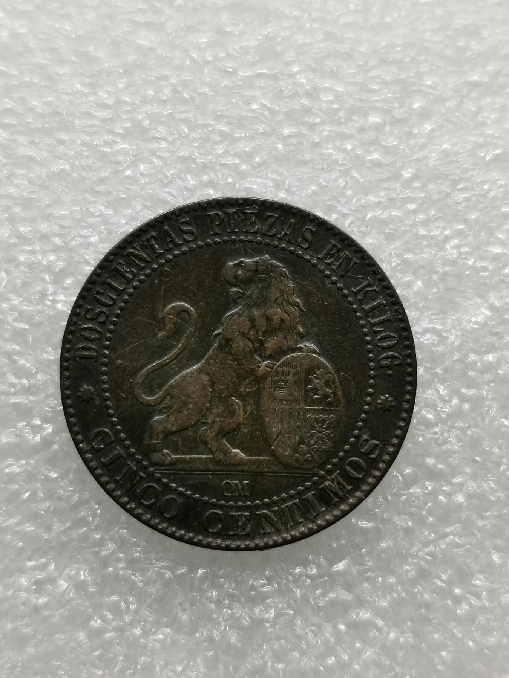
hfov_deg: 21.9
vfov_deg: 29.0
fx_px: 1314
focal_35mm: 67
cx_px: 254
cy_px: 339
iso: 64
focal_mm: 5.56
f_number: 1.6
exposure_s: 1/100
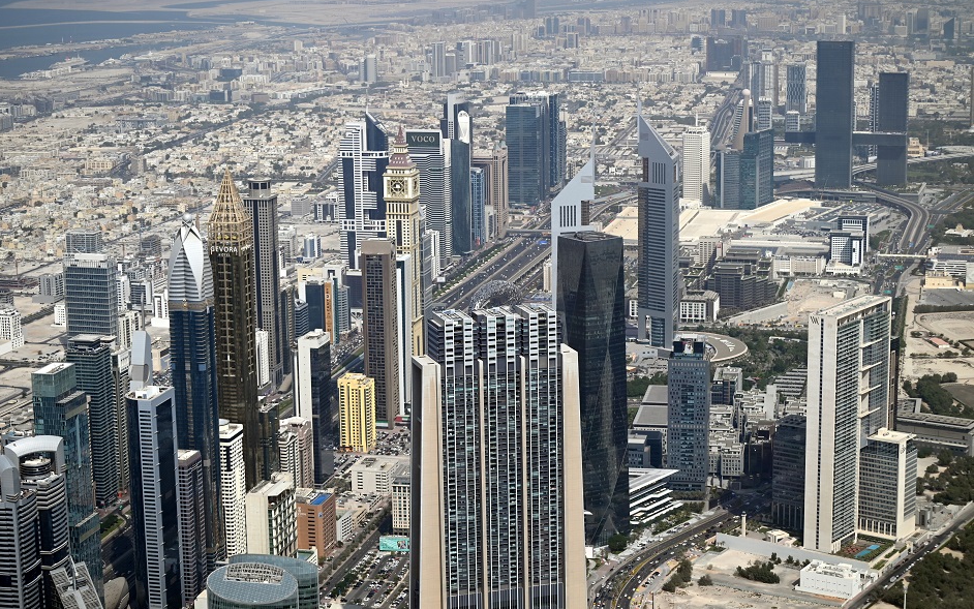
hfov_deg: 28.6
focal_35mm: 72
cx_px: 485
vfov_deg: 18.1
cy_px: 312
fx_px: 1911
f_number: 5
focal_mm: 70
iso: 200
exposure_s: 1/500
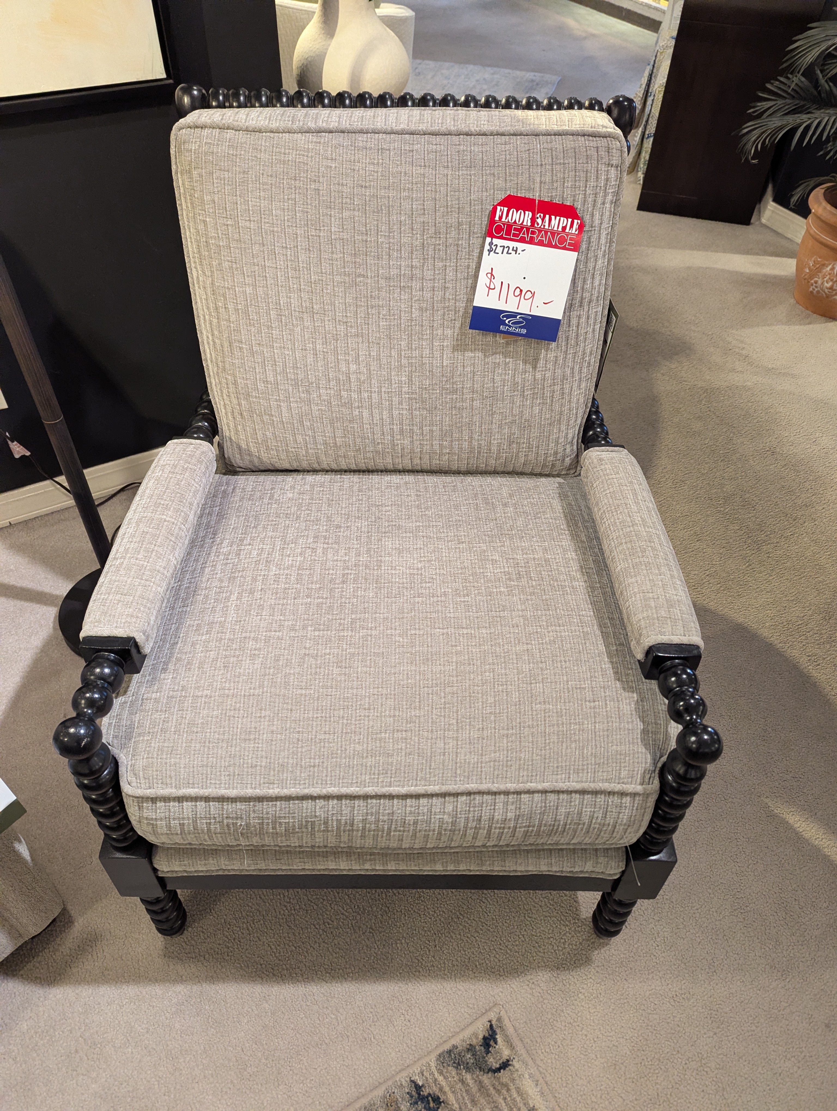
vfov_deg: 71.5
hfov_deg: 56.9
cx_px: 418
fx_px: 772
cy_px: 556
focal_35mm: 24
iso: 490
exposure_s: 1/120
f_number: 1.85
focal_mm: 6.81
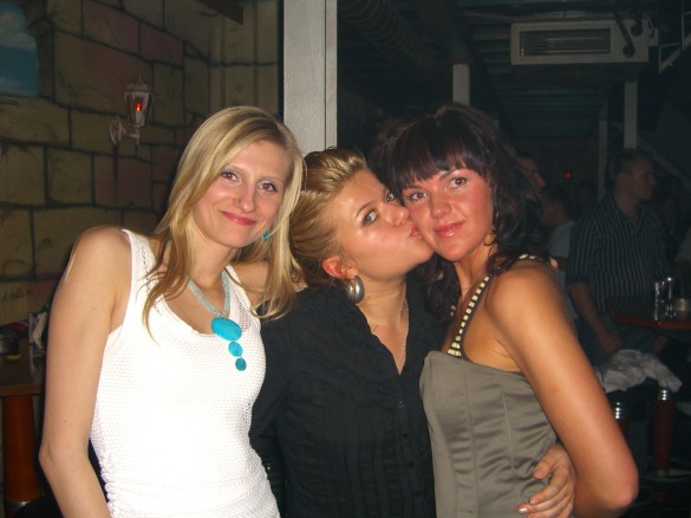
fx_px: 778
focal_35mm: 39
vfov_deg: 36.8
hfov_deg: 47.9
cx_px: 345
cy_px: 265
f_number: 2.8
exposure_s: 1/60
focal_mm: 7.9
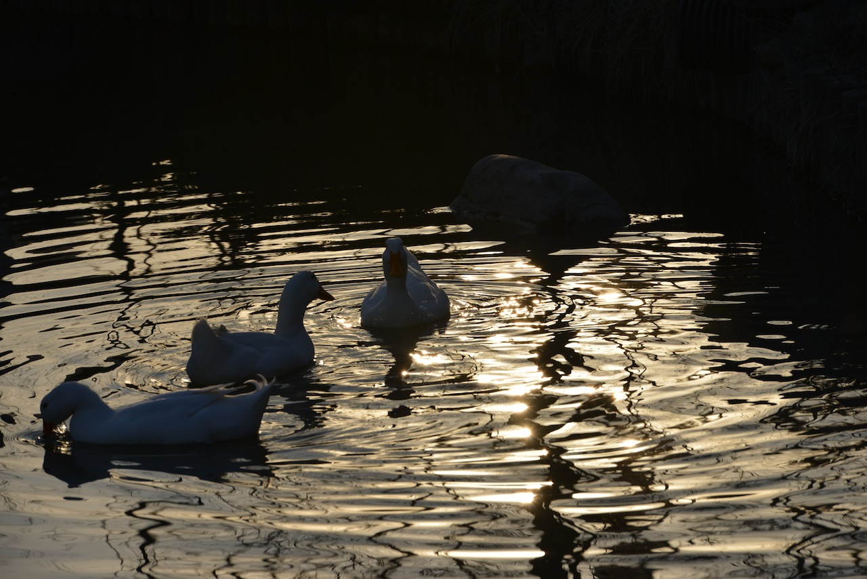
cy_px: 290
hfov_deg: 10.3
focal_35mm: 200
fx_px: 4817
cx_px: 434
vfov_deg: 6.9
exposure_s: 1/640
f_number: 10
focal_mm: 200
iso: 200
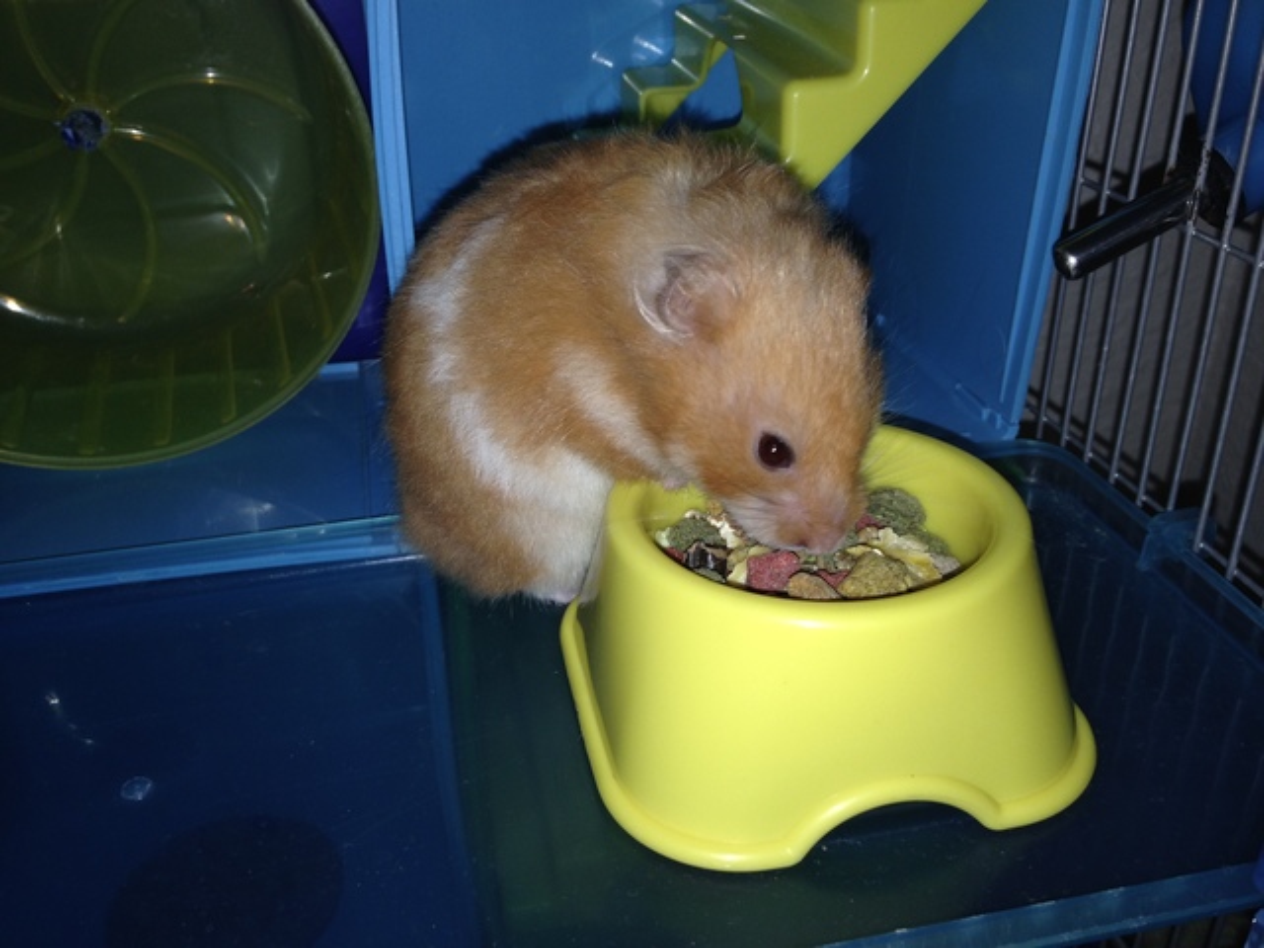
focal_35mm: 33
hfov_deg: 55.4
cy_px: 474
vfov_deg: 42.9
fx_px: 1205
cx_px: 632
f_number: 2.4
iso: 50
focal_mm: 4.12
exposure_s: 1/87
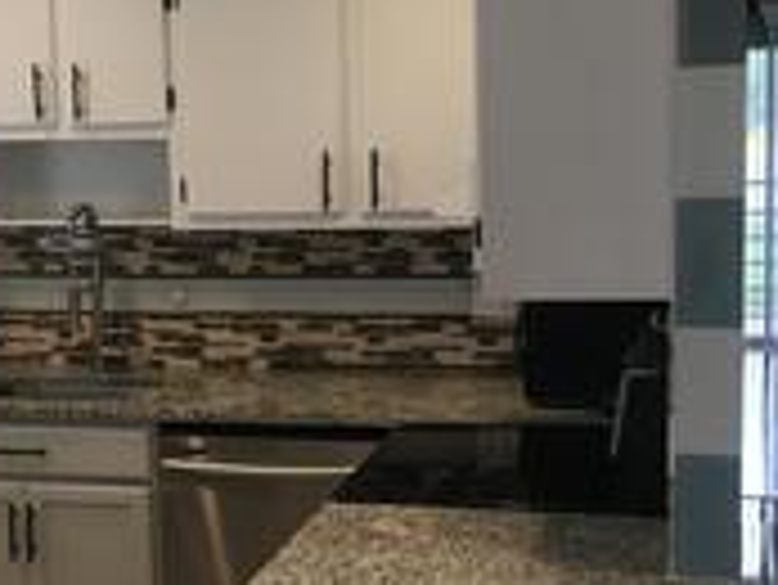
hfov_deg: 28.8
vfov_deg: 22.0
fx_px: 1507
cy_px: 302
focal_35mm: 67
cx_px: 261
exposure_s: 1/30
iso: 32
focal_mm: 4.15
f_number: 2.2
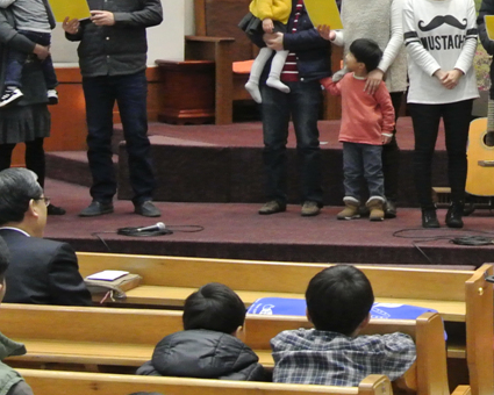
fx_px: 1491
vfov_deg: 14.9
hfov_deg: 17.7
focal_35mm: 102
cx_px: 636
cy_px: 18
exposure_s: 1/60
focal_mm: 13.5
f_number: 4
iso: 1800
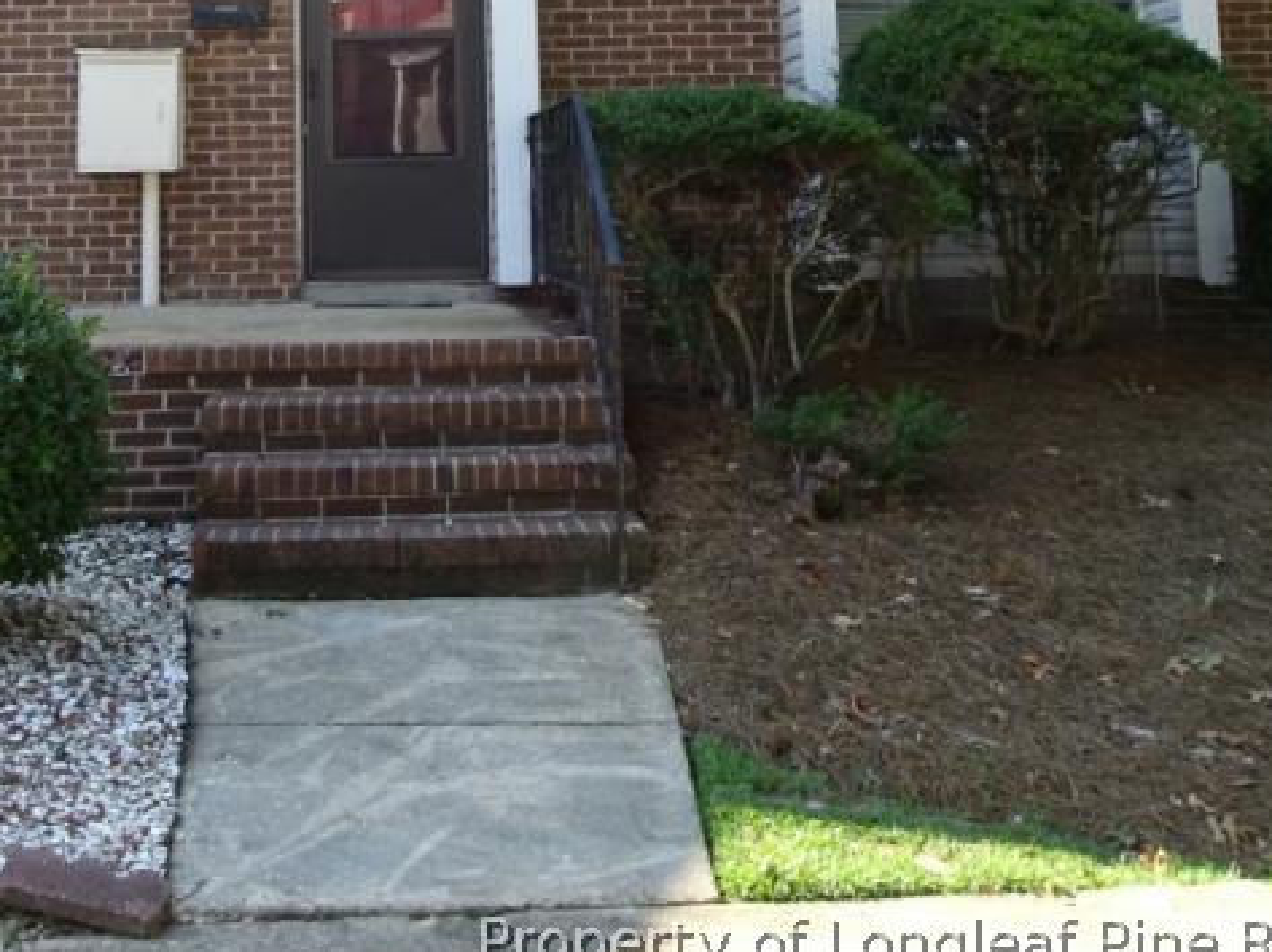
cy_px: -48
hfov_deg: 36.4
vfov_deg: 26.2
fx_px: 1909
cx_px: 409
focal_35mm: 52
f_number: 3.5
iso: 80
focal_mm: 4.1
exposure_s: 1/125
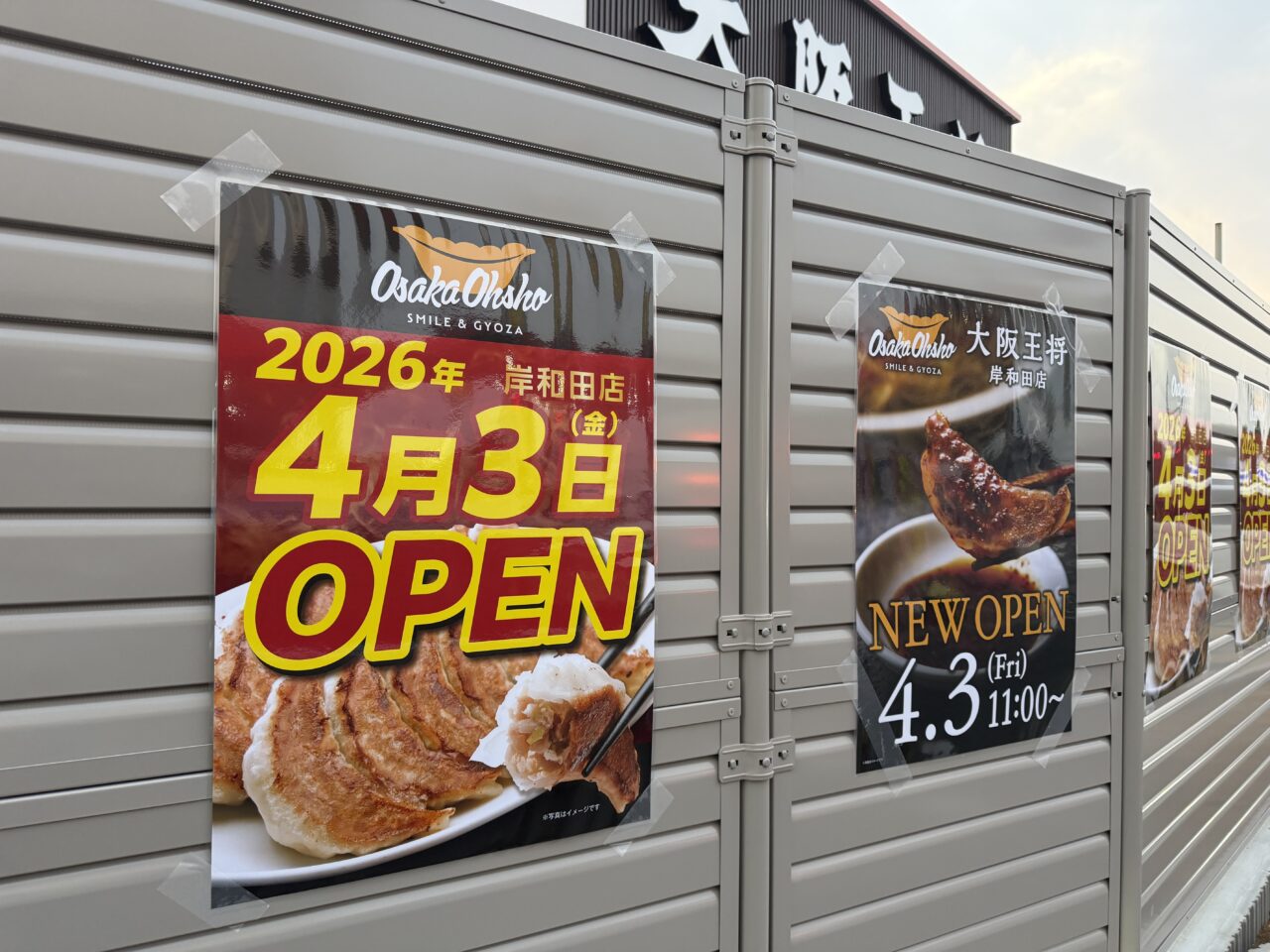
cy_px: 476
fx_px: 881
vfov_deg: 56.8
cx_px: 635
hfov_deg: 71.6
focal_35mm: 24
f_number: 1.78
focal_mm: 6.76
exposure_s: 1/237
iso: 200
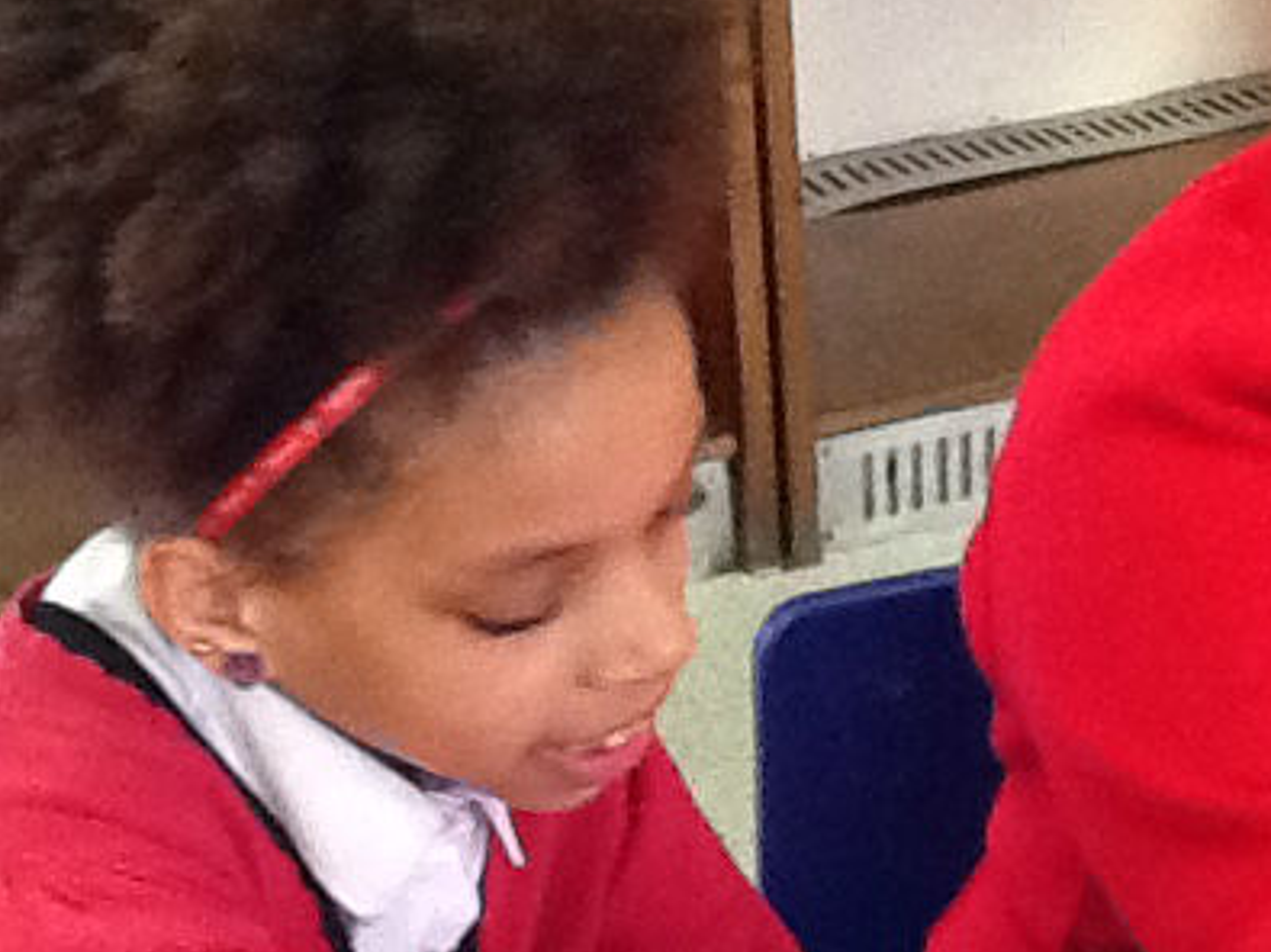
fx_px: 3928
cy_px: 849
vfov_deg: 13.7
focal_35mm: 107
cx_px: 769
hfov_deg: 18.4
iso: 250
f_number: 2.4
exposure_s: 1/30
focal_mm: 2.03
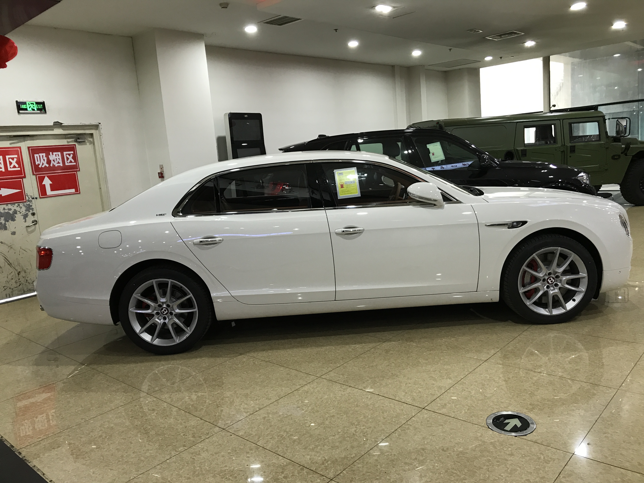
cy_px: 242
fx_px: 521
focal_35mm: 28
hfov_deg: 63.4
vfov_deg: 49.7
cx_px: 322
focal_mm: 3.99
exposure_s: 1/17
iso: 40
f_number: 1.8
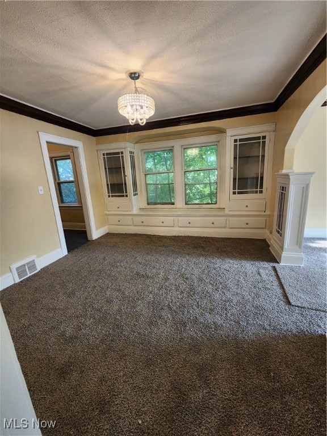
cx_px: 164
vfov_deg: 106.2
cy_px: 218
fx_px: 164
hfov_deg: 89.9
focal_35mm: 13
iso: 160
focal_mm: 2.2
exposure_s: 1/60
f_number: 2.2
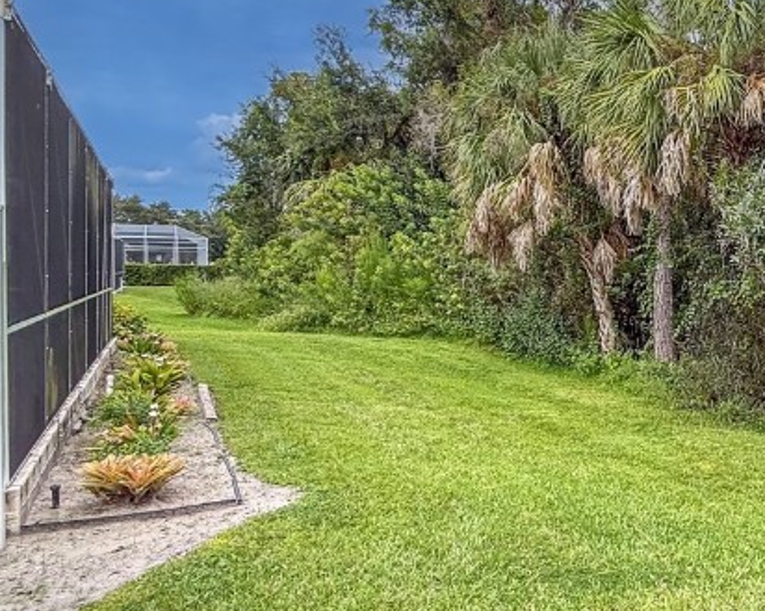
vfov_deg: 43.3
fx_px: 769
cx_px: 800
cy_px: 273
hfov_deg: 43.5
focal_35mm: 34
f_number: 2.2
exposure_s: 1/460
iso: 50
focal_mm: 2.22
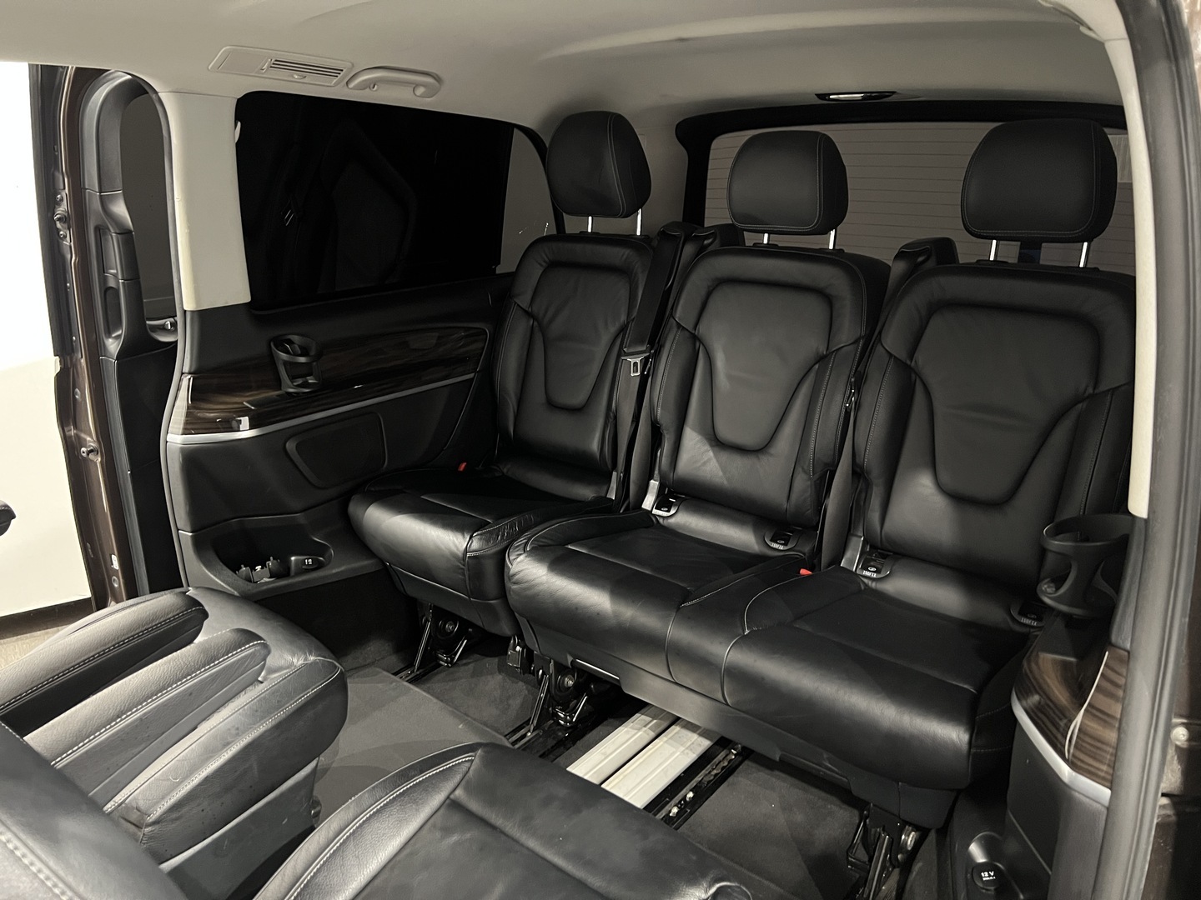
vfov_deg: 53.1
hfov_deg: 67.3
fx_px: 902
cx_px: 600
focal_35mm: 26
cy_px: 450
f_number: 1.5
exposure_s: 1/25
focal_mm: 5.7
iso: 500
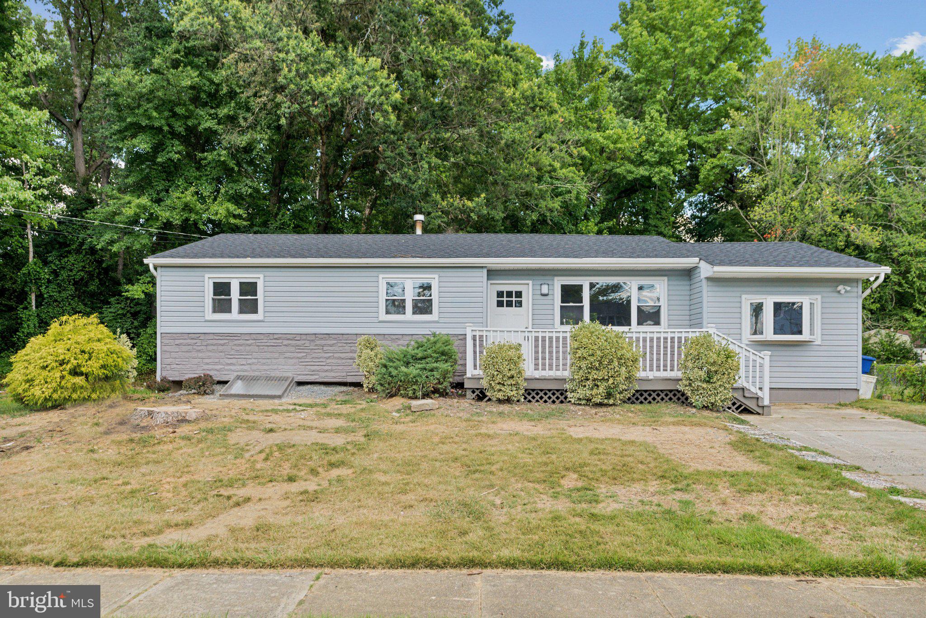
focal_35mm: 24
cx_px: 463
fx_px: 618
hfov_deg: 73.7
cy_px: 309
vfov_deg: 53.2
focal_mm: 24
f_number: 5.6
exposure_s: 1/40
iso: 320
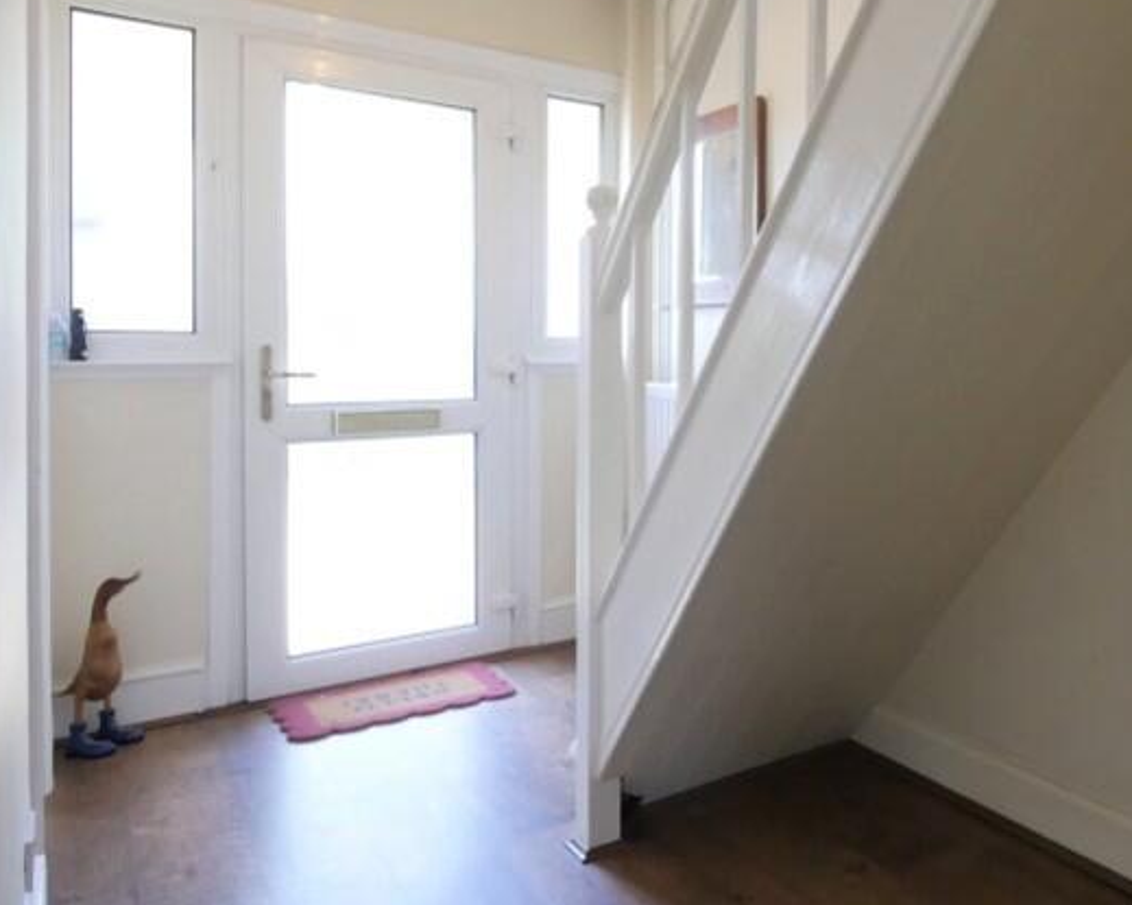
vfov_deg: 52.7
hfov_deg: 55.5
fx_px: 904
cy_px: 350
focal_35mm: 27
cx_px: 1019
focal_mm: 7
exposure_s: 1/60
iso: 800
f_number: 4
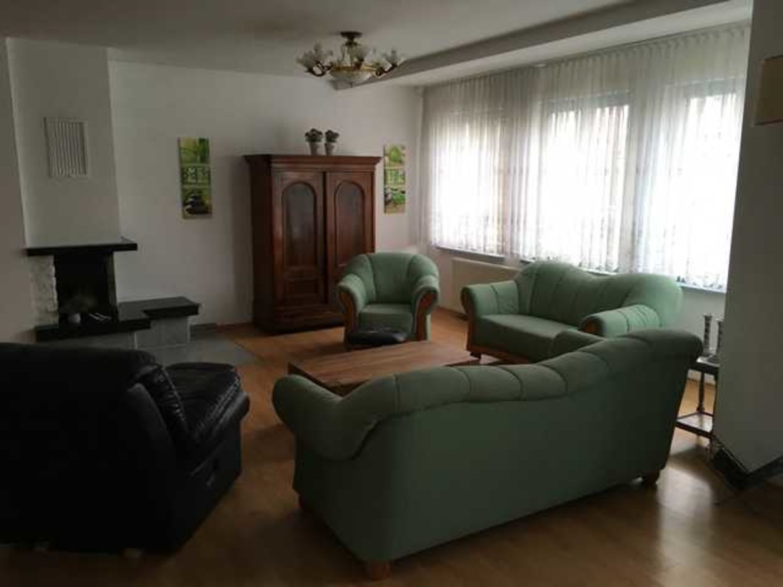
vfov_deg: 48.2
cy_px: 294
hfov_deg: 61.7
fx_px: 656
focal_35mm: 29
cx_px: 392
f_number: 2.2
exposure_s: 1/33
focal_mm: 4.15
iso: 64
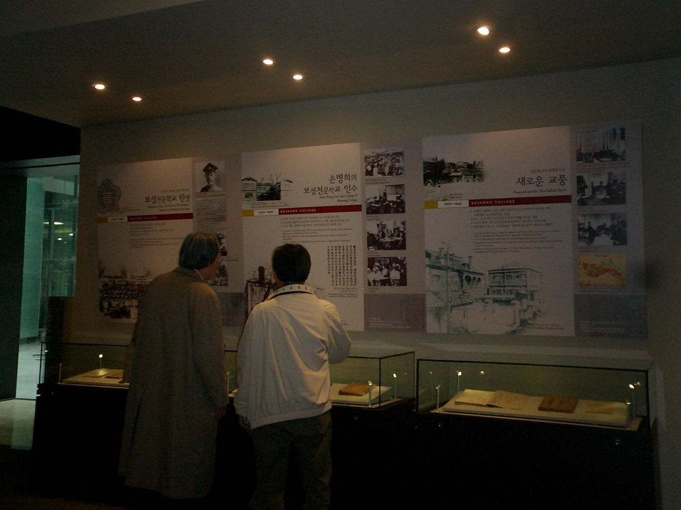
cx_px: 340
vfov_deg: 38.7
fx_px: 728
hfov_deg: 50.1
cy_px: 255
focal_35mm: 37
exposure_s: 1/40
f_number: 3.5
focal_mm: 5.6
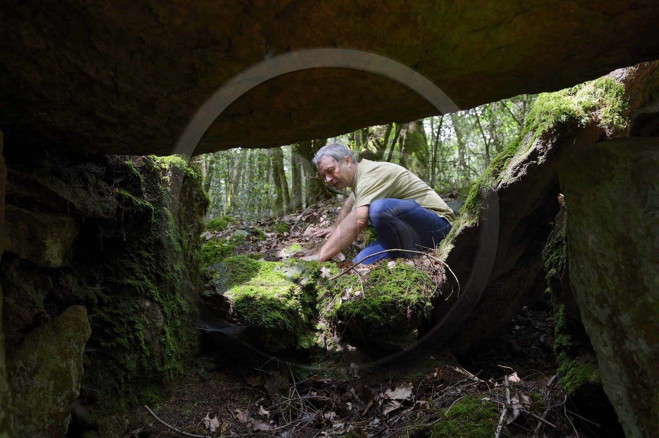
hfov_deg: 73.8
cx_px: 330
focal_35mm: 24
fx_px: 439
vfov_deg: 53.1
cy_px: 219
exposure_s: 1/50
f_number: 5.6
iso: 800
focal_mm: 24
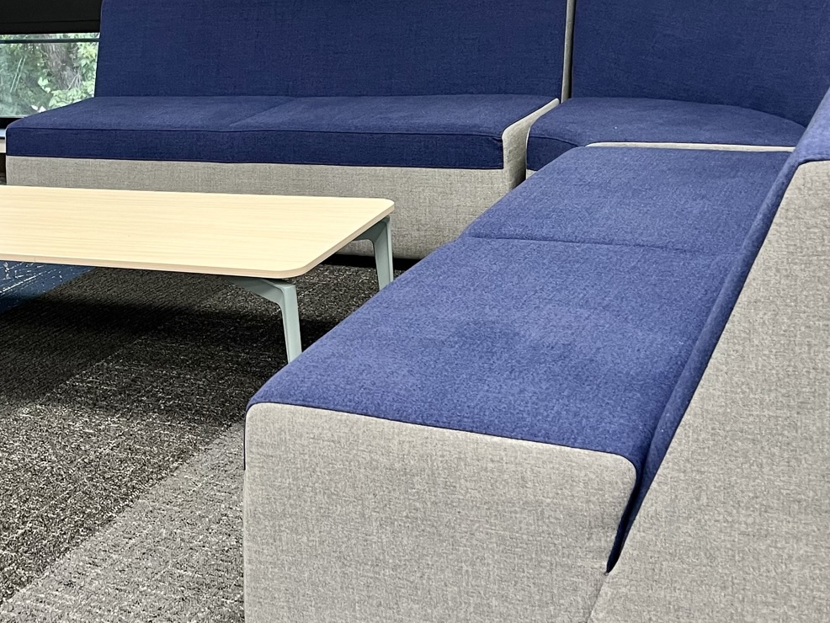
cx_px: 188
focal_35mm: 54
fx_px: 1295
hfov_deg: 34.6
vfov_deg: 26.9
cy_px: 199
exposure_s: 1/60
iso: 100
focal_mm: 5.7
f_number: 1.5
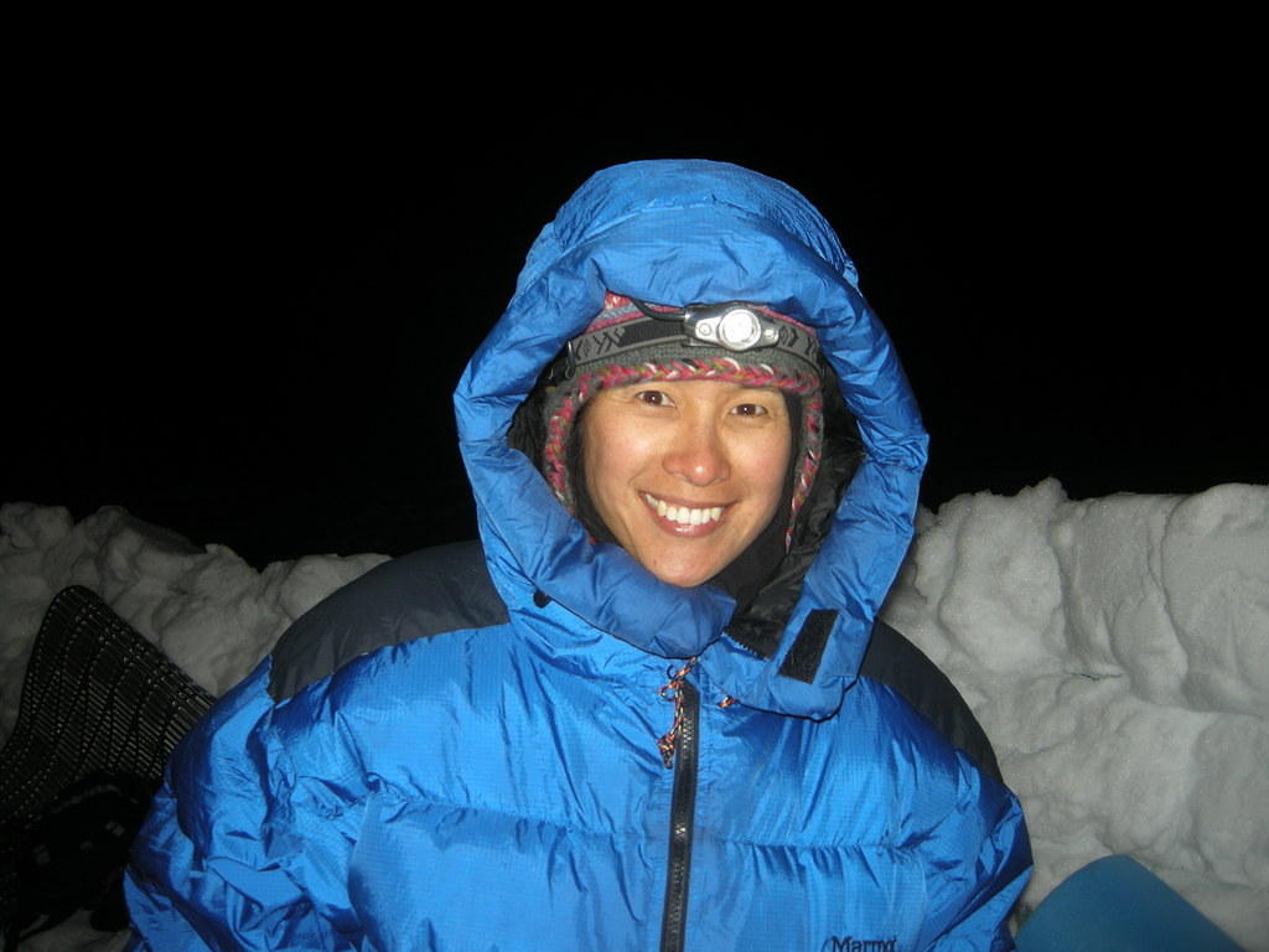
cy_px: 476
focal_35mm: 35
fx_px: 1283
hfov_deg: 52.6
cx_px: 634
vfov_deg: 40.7
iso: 64
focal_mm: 7.5
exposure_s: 1/60
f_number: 2.7
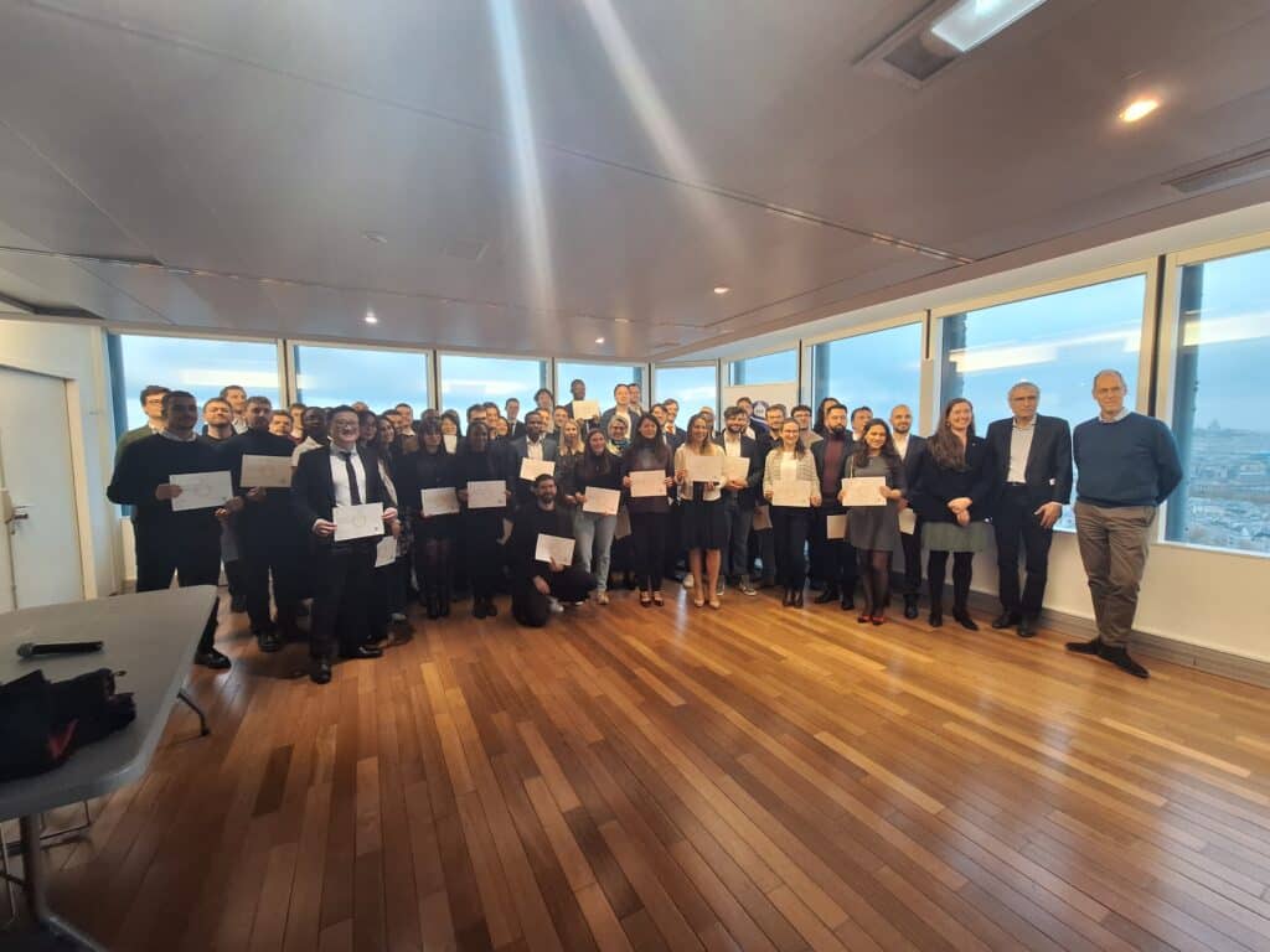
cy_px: 476
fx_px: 477
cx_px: 635
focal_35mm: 13
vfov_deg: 89.9
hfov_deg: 106.2
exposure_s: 1/40
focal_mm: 1.74
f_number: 2.2
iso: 80
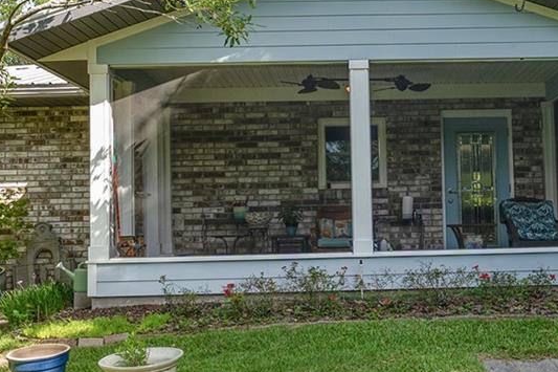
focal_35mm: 42
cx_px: 361
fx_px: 651
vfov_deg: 31.9
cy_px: 196
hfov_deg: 45.9
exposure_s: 1/125
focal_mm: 14
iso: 400
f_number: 7.1
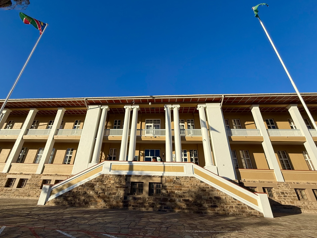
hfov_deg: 98.1
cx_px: 150
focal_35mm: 15
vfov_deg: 81.7
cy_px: 113
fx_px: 137
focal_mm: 2.22
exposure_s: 1/2320
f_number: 2.2
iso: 50
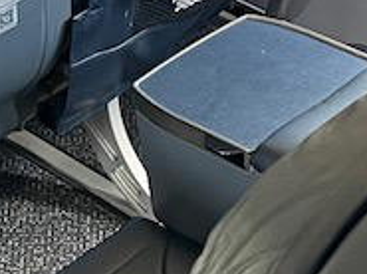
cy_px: 93
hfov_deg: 11.7
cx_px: 198
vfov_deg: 8.7
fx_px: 1788
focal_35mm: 169
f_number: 1.5
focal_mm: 5.7
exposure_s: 1/52
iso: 200
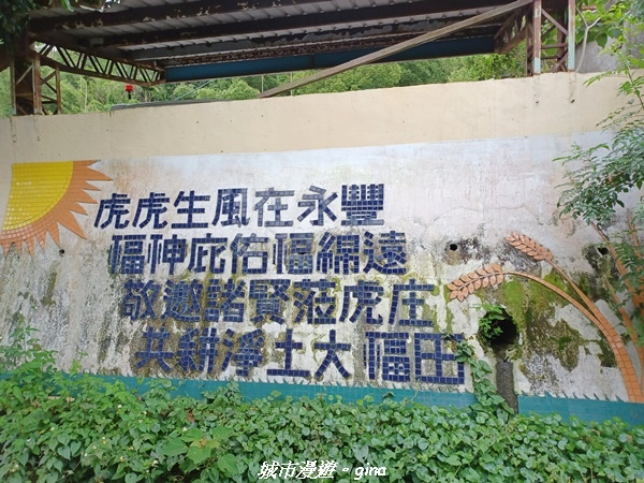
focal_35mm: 25
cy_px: 242
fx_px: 465
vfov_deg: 54.9
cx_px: 322
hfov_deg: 69.4
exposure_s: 1/119
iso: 40
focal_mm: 4.6
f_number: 1.8
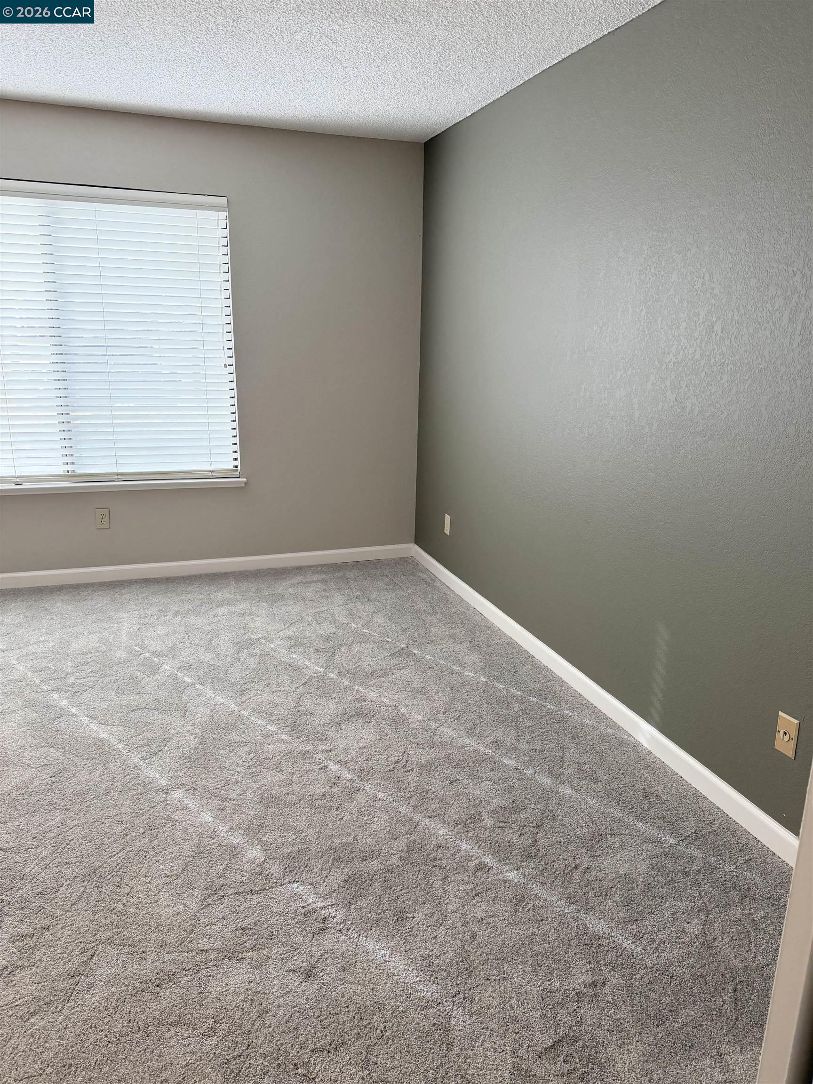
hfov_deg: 56.8
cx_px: 406
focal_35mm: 24
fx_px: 752
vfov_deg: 71.6
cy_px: 542
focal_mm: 6.76
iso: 200
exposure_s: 1/129
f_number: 1.78
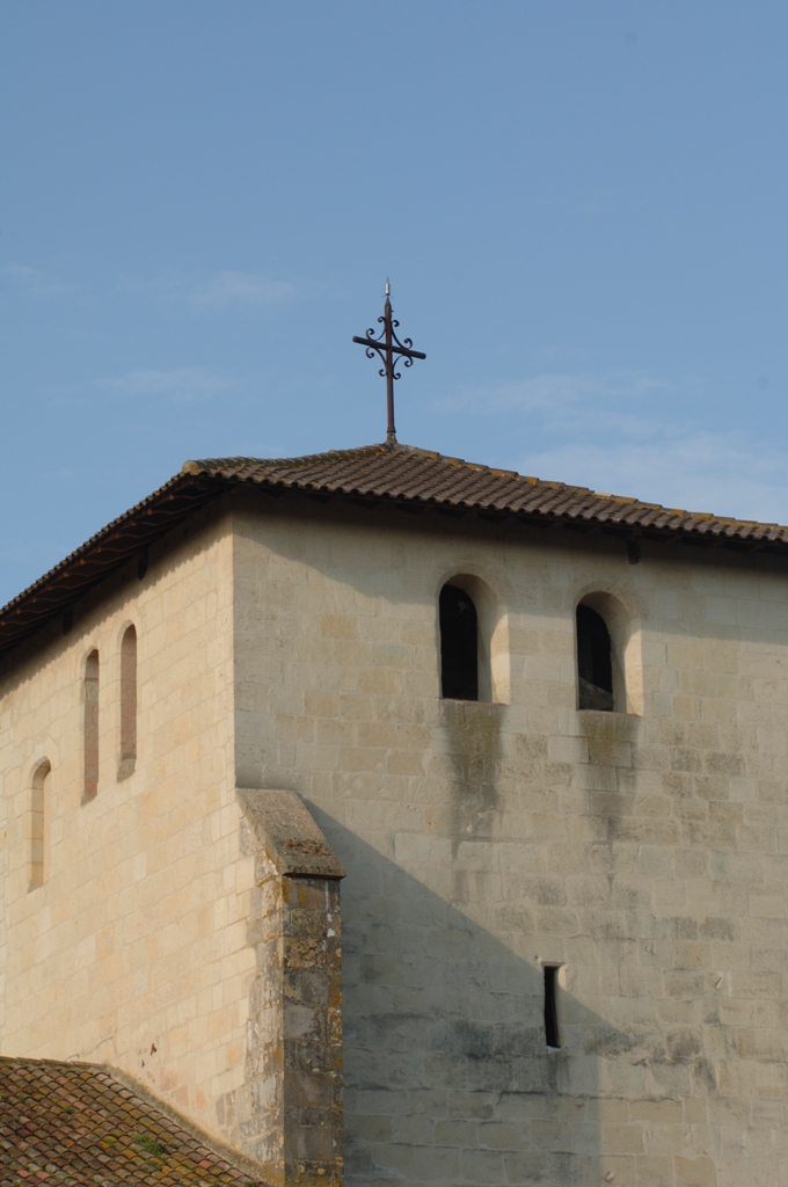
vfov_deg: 15.9
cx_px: 394
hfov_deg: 10.6
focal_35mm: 129
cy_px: 594
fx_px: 4247
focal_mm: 86
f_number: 8.5
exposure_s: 1/320
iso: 200
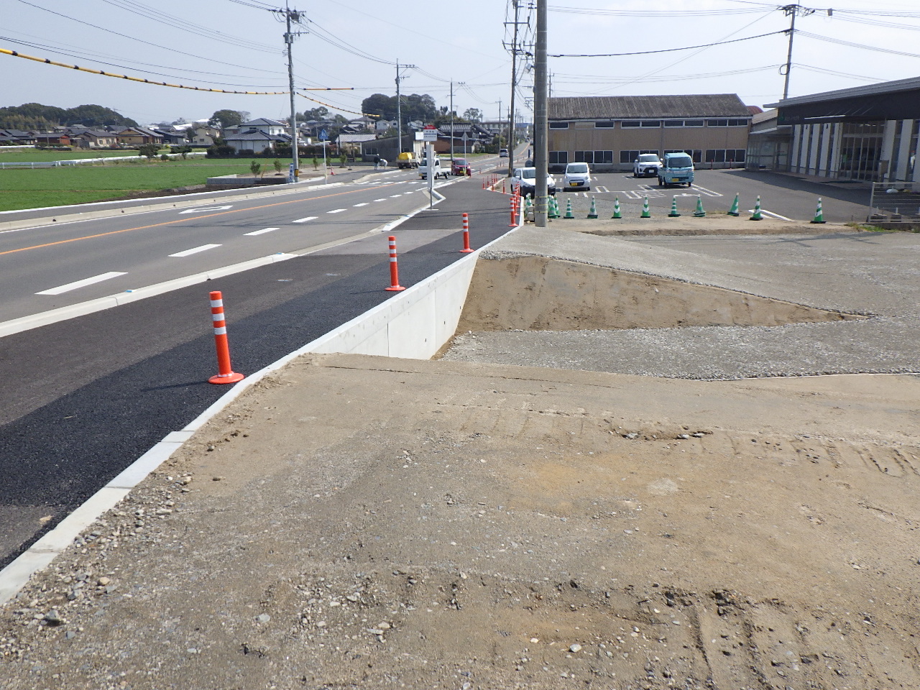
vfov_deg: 49.7
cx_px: 460
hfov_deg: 63.4
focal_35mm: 28
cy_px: 345
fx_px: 744
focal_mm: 5
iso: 125
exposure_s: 1/1000
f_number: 4.2
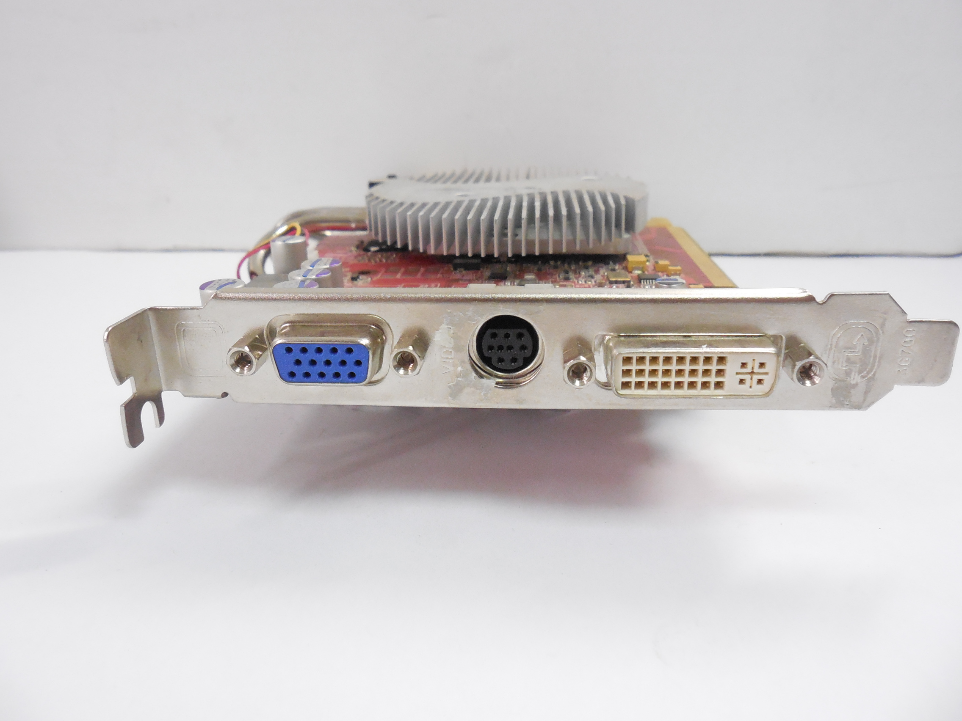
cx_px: 481
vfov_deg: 53.1
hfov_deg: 67.3
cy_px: 360
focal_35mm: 26
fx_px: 723
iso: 800
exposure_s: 1/125
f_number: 3.5
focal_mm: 4.6
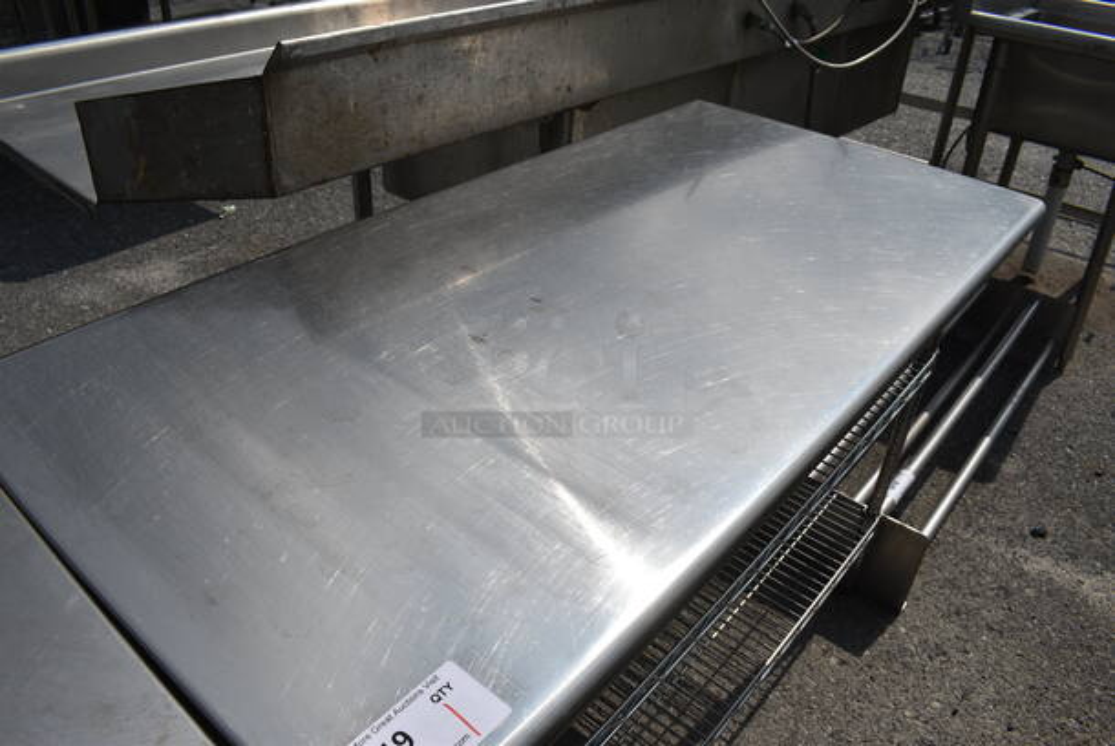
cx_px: 558
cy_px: 373
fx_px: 837
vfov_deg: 48.0
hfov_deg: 67.3
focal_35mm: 27
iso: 200
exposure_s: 1/1600
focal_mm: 18
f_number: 10
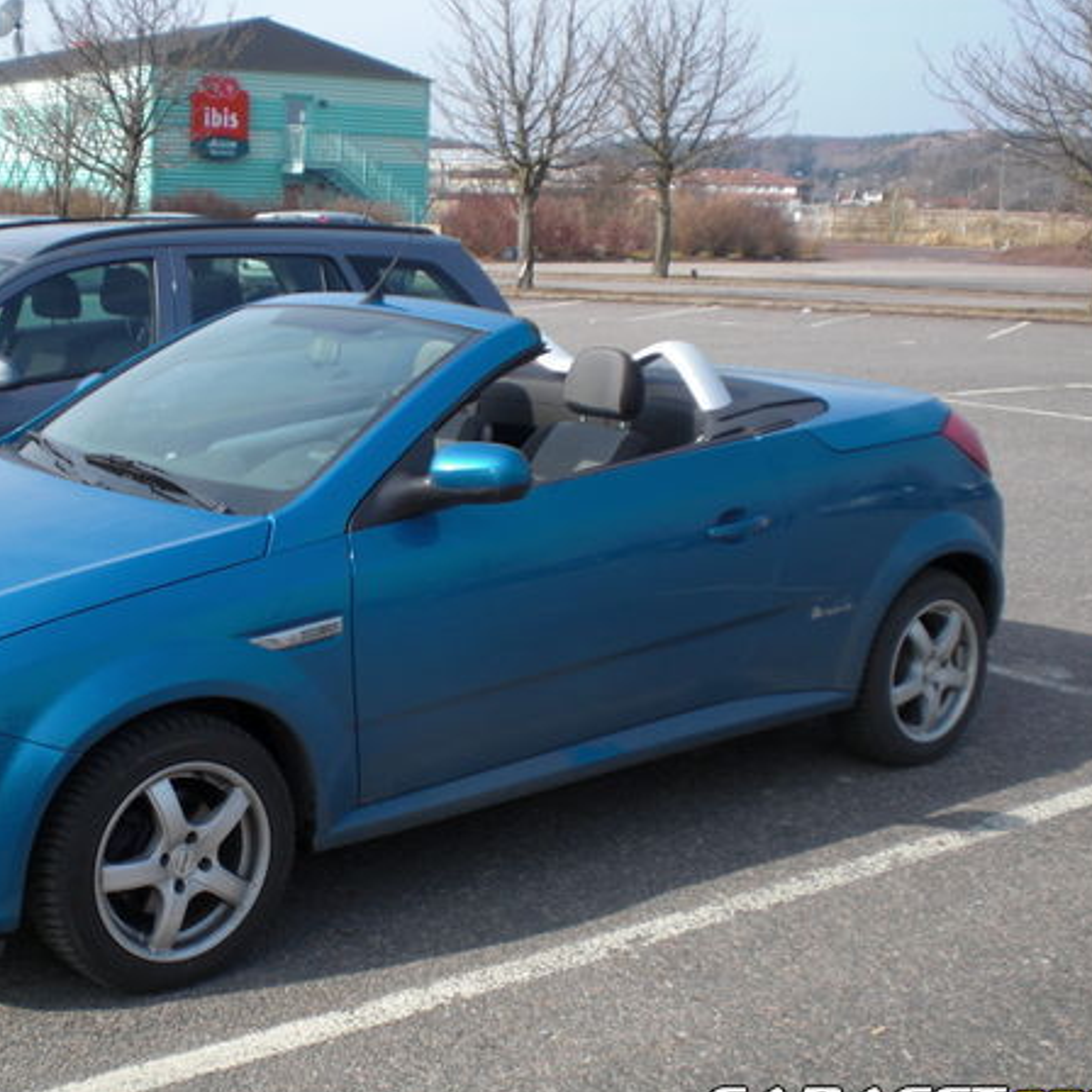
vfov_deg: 35.4
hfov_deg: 34.9
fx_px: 1713
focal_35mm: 48
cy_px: 539
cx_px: 344
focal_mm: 6.3
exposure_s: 1/500
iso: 64
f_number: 3.1
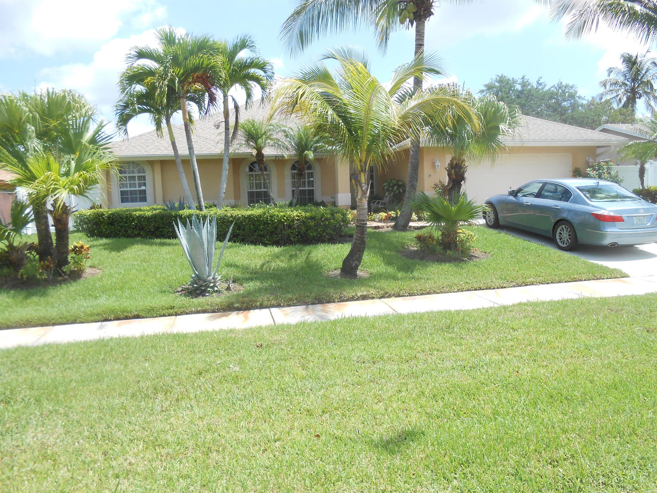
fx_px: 493
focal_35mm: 26
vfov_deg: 53.1
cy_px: 246
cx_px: 328
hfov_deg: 67.3
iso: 80
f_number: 3.5
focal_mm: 4.6
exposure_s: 1/400
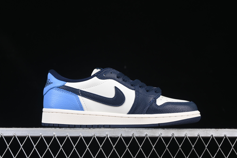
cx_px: 118
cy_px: 79
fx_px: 494
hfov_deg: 27.0
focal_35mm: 75
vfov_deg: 18.2
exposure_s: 1/60
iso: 160
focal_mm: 50
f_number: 7.1
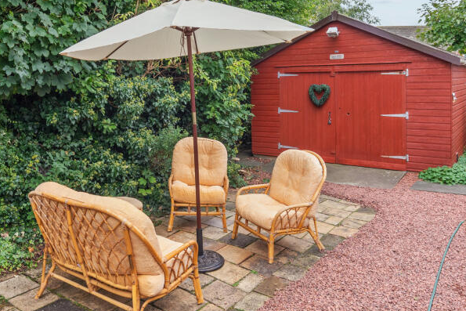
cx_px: 195
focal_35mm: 31
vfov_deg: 41.0
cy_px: 74
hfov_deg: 59.9
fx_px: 401
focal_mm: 18
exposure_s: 1/25
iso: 250
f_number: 9
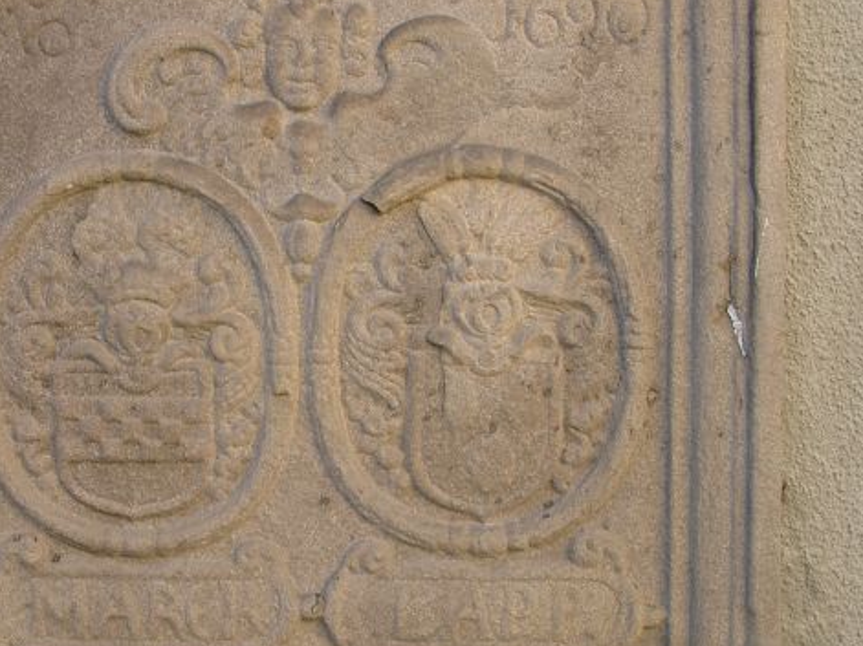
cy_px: 306
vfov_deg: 21.6
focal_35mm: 68
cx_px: 260
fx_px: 1695
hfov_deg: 28.3
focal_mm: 8.4
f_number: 4
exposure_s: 1/83.5
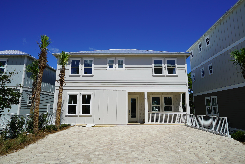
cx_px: 122
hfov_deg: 81.2
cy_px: 82
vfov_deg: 59.5
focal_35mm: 21
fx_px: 143
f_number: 13
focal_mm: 21
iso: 100
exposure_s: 1/200
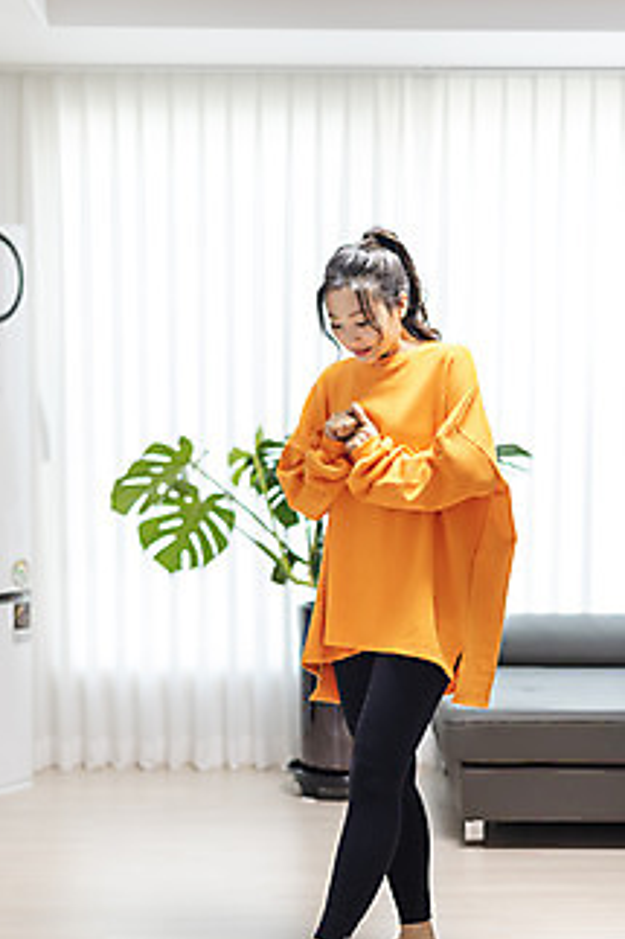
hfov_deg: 21.9
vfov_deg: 32.3
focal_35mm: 62
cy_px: 549
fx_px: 1616
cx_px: 318
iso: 500
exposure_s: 1/160
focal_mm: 50
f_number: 2
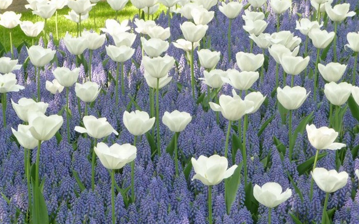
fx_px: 1076
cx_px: 179
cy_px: 123
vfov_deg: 11.9
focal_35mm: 110
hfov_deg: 18.9
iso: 100
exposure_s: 1/50
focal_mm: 17.5
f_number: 4.7
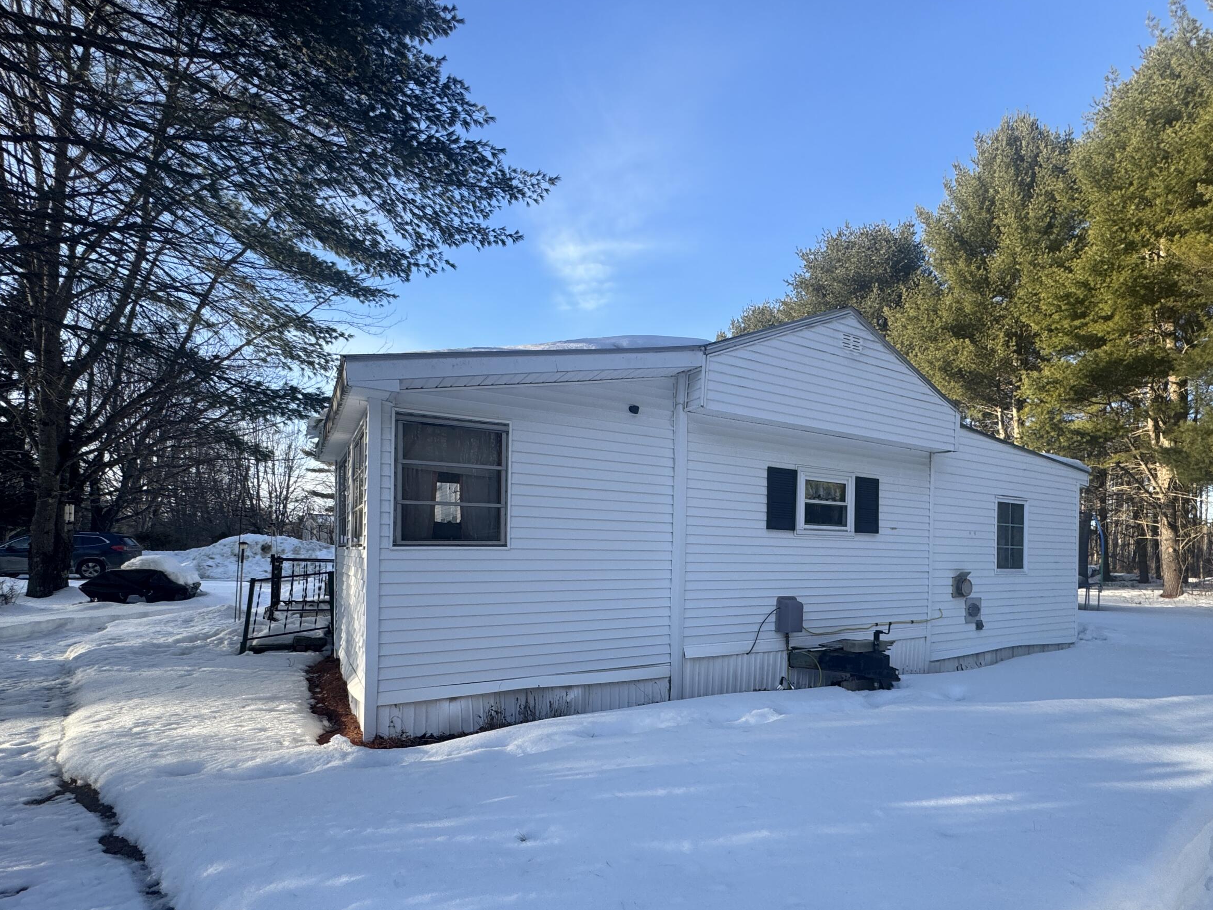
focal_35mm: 18
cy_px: 554
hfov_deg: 87.1
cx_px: 703
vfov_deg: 70.7
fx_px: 631
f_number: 2.2
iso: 40
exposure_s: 1/505
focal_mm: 2.22
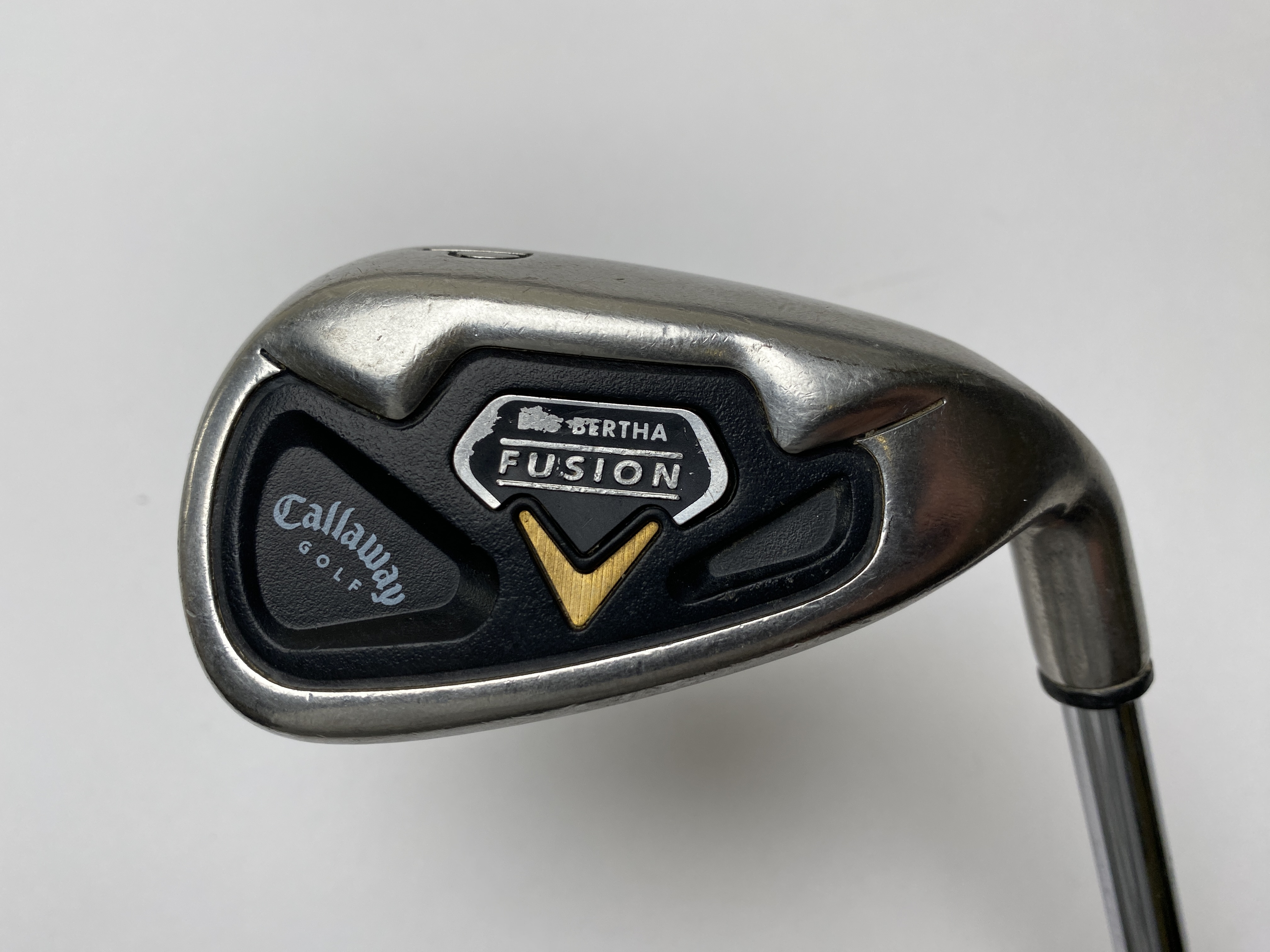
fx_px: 954
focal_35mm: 26
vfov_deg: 53.1
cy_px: 476
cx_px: 635
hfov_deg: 67.3
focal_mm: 4.25
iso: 32
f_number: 1.8
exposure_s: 1/351
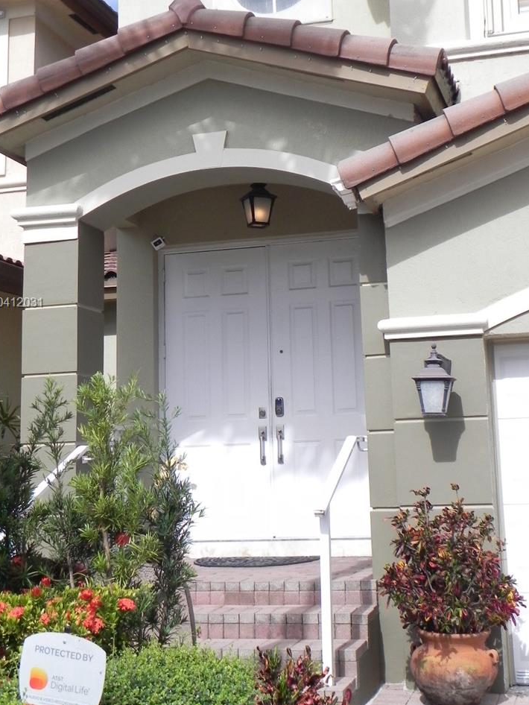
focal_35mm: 52
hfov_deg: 28.0
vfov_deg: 36.7
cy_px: 304
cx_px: 314
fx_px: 1059
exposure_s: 1/2000
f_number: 3.2
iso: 160
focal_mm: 7.3
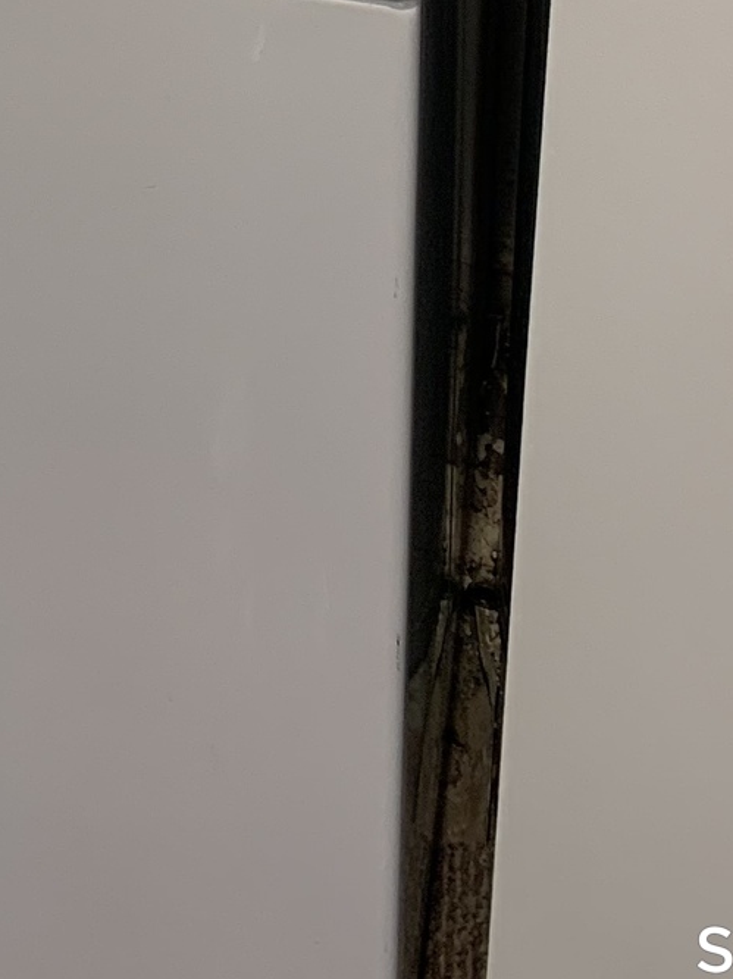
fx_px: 2543
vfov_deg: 18.1
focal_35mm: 90
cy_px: -688
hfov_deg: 15.7
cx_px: -182
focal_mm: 4.25
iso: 64
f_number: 1.8
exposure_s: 1/60
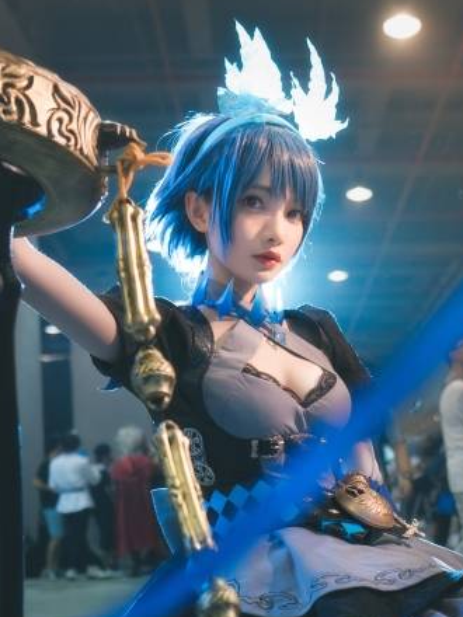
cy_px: 536
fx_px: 1124
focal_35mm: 63
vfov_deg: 29.6
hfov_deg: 23.1
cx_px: 326
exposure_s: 1/25
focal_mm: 24
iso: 100
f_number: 2.2
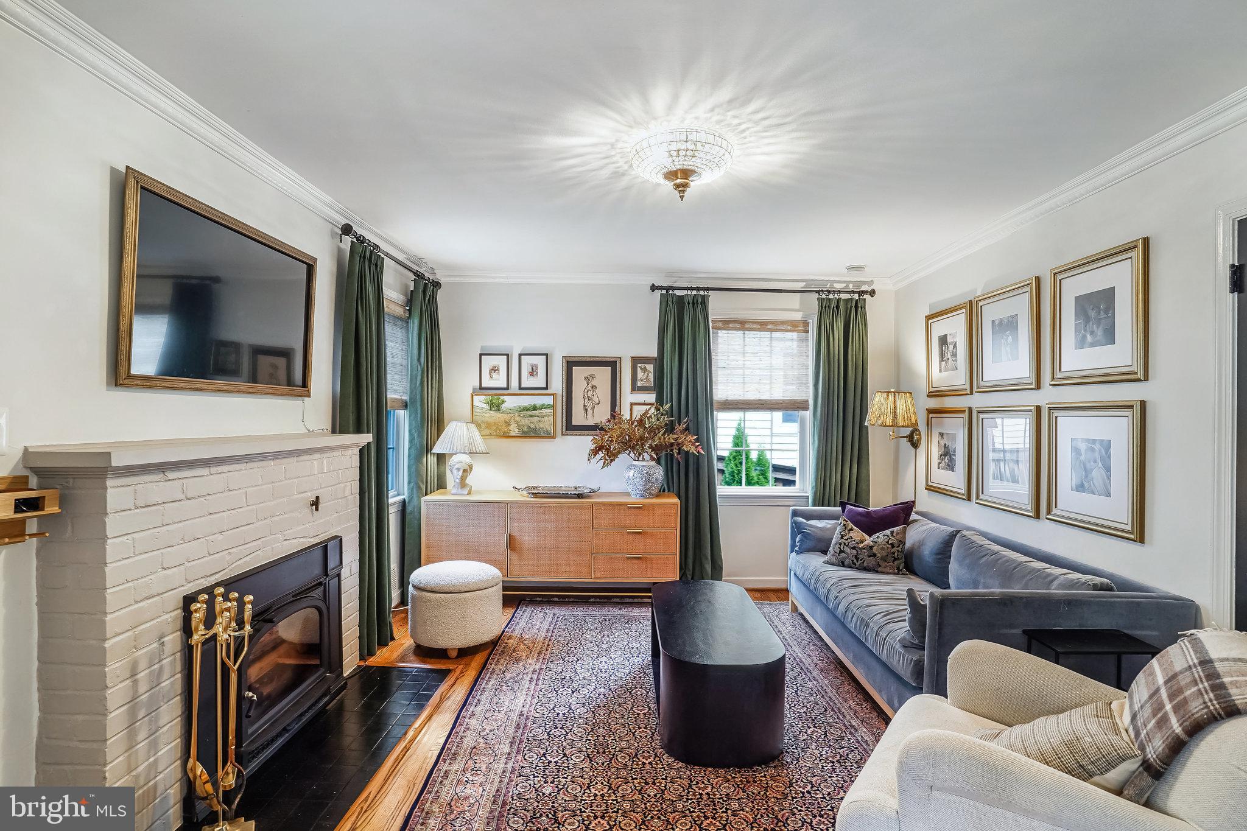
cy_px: 416
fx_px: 589
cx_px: 624
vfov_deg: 70.4
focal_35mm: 17
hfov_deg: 93.3
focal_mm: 17
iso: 1250
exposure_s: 1/50
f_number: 8
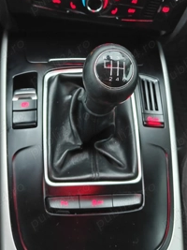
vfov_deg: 50.2
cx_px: 93
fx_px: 260
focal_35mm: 36
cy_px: 78
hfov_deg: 39.6
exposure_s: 1/18
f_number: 1.8
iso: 6400
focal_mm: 5.59
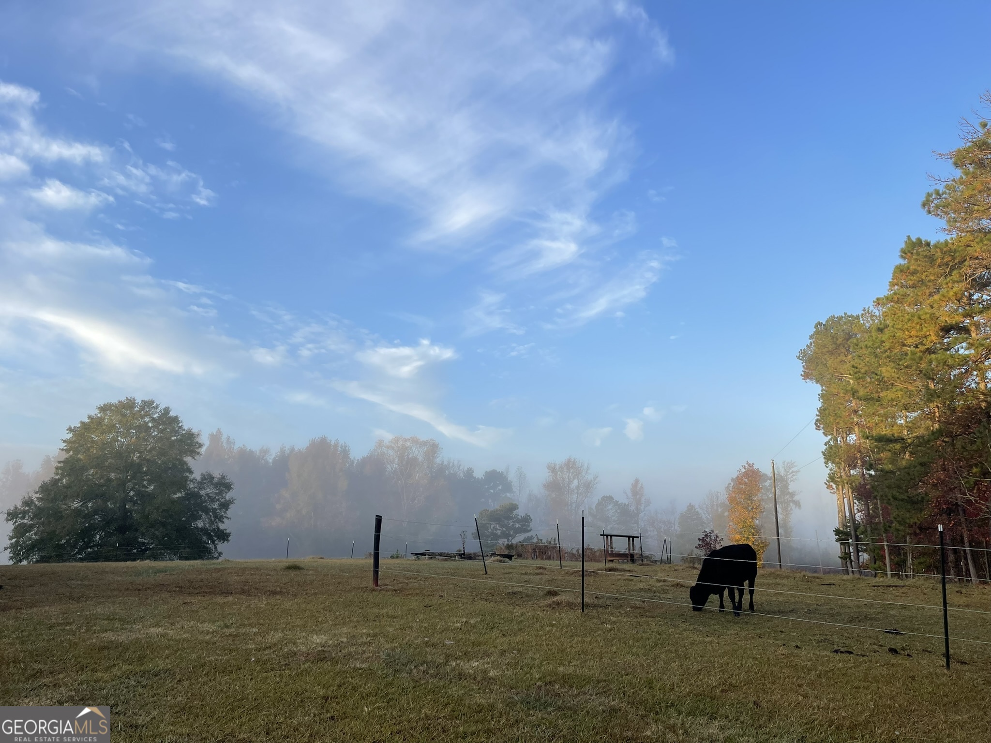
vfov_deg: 53.1
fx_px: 744
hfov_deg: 67.3
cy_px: 372
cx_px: 496
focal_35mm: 26
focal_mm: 5.1
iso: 32
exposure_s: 1/1597
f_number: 1.6
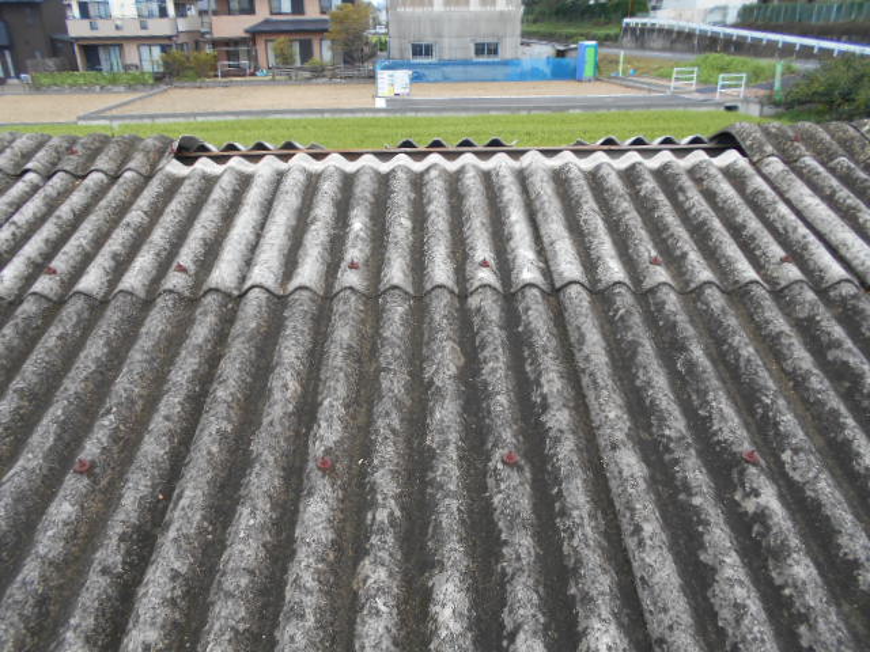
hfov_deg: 67.3
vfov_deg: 53.1
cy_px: 326
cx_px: 435
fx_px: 653
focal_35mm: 26
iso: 80
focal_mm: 4.6
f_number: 3.2
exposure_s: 1/320
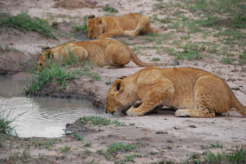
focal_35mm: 300
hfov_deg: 6.9
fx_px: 2052
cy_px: 82
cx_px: 123
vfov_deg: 4.6
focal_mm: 200
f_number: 5.6
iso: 1000
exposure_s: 1/100
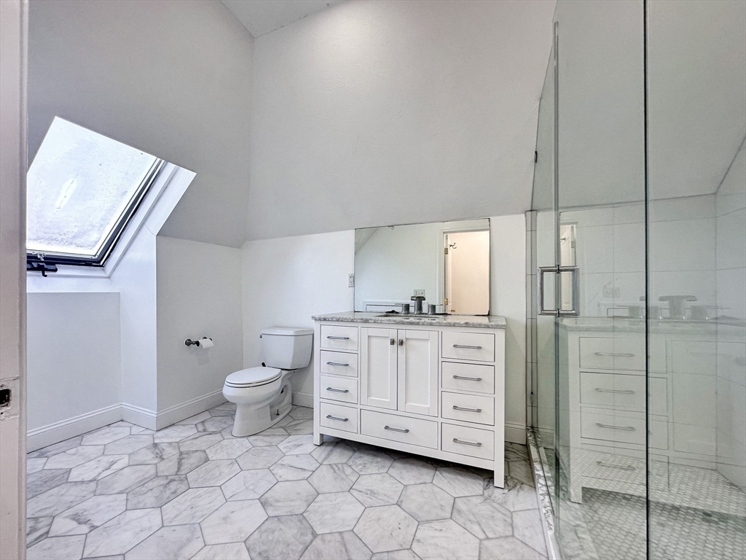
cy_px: 280
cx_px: 373
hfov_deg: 102.1
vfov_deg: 85.7
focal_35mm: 14
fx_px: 302
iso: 100
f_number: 2.2
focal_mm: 2.22
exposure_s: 1/120
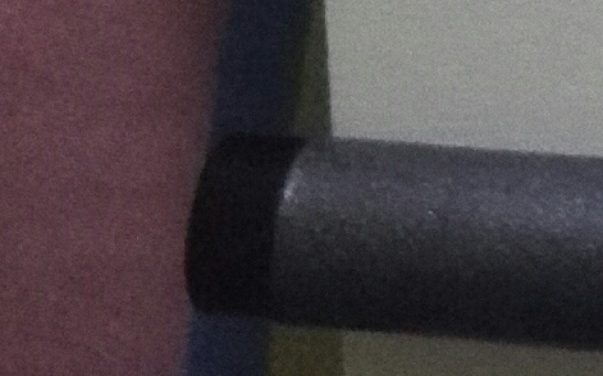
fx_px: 3499
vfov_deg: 5.3
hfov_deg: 8.8
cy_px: -1229
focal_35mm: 213
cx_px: 1498
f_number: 2
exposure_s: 1/16.7
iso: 400
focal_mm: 3.8
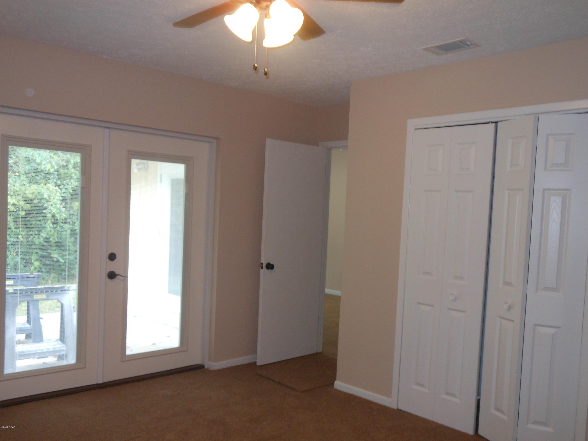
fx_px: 561
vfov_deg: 42.9
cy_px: 220
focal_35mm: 33
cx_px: 294
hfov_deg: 55.4
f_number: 3.5
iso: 200
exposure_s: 1/30
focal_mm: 6
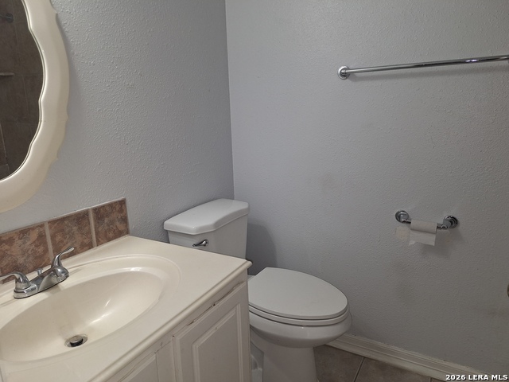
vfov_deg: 58.9
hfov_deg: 73.9
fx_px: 338
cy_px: 191
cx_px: 254
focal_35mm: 23
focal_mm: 5.54
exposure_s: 1/40
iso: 64
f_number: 1.8
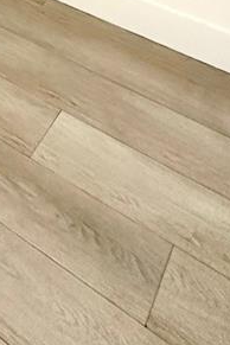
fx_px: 575
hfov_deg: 19.0
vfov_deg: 23.1
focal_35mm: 60
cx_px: -142
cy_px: -232
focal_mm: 2.22
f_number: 2.2
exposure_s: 1/66
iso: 320
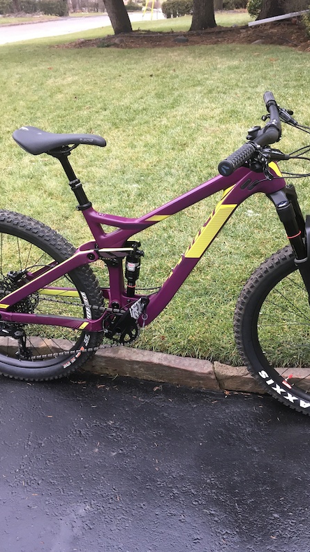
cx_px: 175
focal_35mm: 32
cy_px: 273
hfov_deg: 36.6
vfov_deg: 61.0
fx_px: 468
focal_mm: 4.15
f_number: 2.2
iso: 64
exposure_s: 1/30
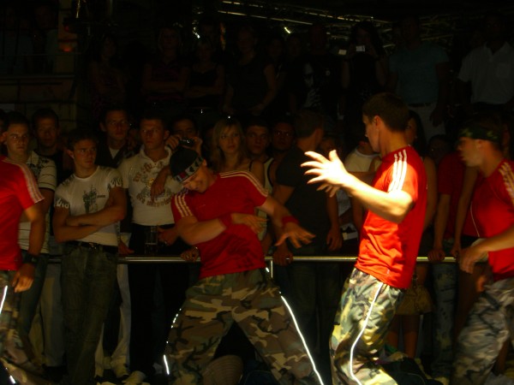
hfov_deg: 28.6
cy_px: 192
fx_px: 1010
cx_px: 257
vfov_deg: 21.6
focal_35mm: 68
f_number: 4
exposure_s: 1/60
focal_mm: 14.2
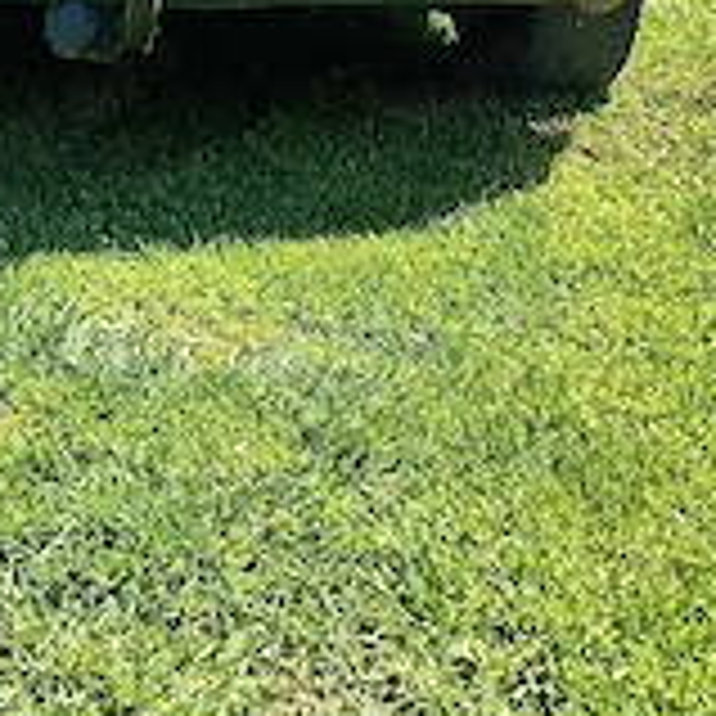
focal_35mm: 60
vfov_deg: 25.6
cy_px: -151
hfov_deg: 27.9
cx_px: 122
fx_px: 1404
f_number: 1.8
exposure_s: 1/196
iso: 101
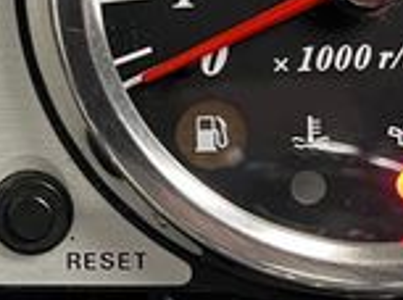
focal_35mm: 109
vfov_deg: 13.4
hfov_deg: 17.1
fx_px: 1266
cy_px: 47
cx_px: -105
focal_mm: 5.1
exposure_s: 1/50
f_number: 1.6
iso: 100
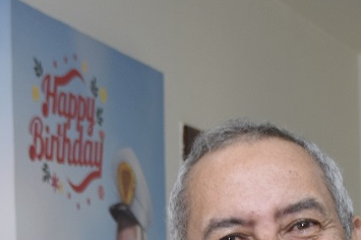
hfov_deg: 10.4
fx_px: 1984
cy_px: 554
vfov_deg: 6.6
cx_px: 51
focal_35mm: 198
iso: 320
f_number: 3.8
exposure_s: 1/160
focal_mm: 26
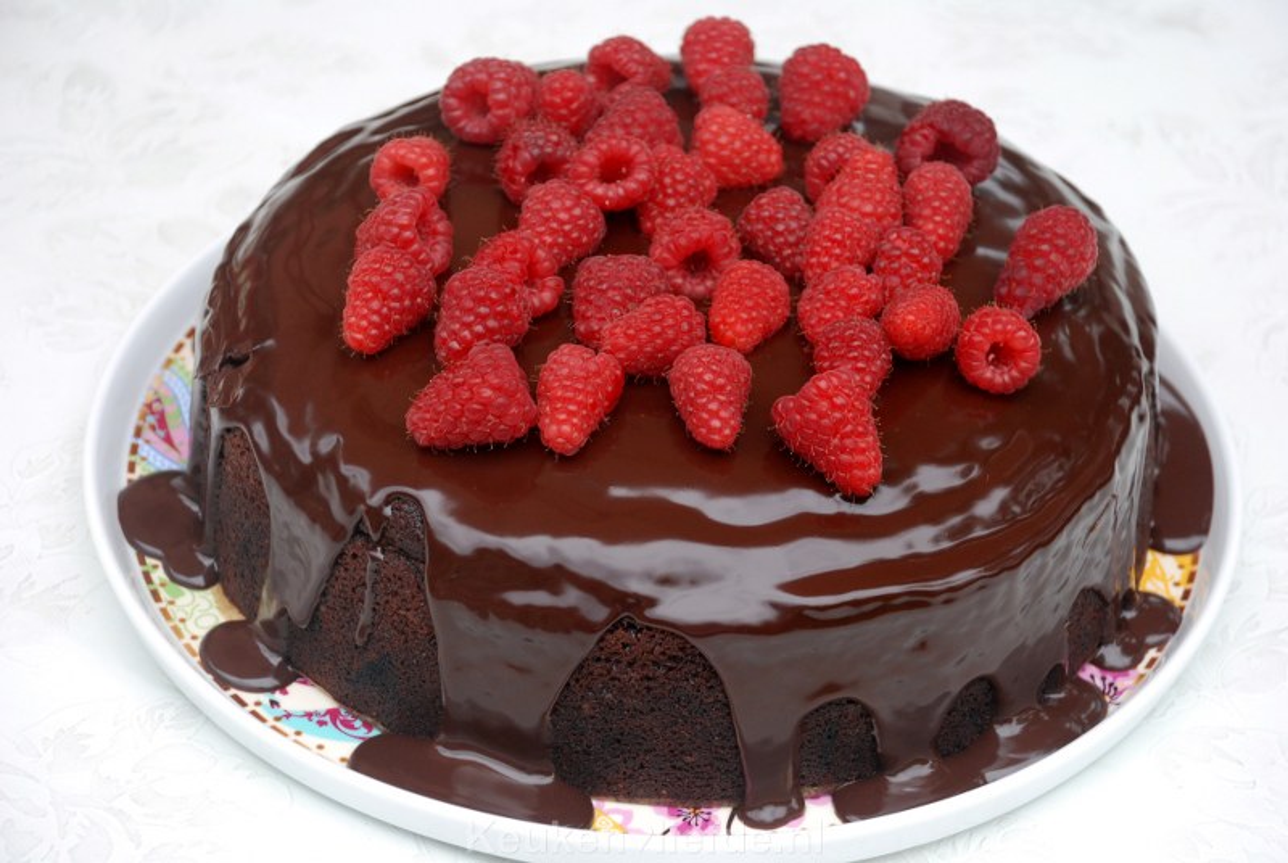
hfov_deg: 19.4
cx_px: 644
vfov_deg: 13.1
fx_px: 3762
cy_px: 432
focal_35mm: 105
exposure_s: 1/125
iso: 360
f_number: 5.6
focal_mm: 70
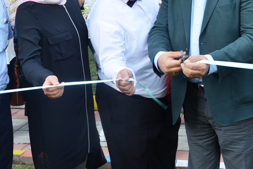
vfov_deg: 21.2
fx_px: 443
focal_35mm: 63
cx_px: 181
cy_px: 25
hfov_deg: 31.5
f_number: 5
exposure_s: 1/100
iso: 400
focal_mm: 22
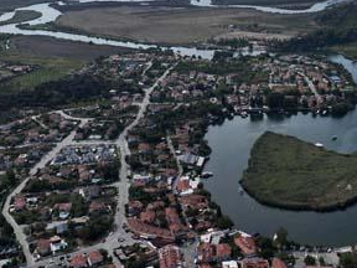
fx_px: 547
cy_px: 92
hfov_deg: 35.7
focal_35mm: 53
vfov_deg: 27.4
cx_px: 246
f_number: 2.8
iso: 120
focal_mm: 12.29
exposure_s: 1/5000
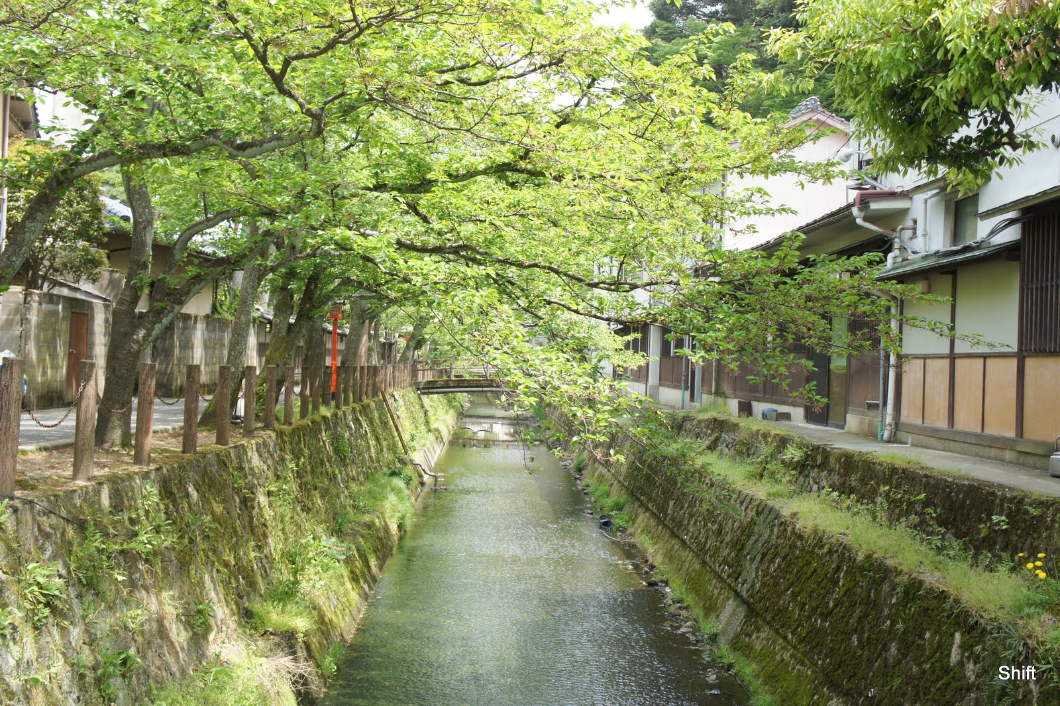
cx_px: 530
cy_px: 353
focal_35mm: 38
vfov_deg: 35.5
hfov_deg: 51.3
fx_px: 1104
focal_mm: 25
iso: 200
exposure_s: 1/125
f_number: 6.3
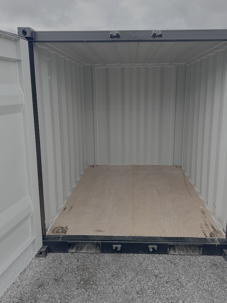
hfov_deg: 51.3
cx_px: 124
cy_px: 135
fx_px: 236
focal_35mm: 27
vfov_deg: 65.1
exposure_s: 1/900
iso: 80
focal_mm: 6.76
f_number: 1.78
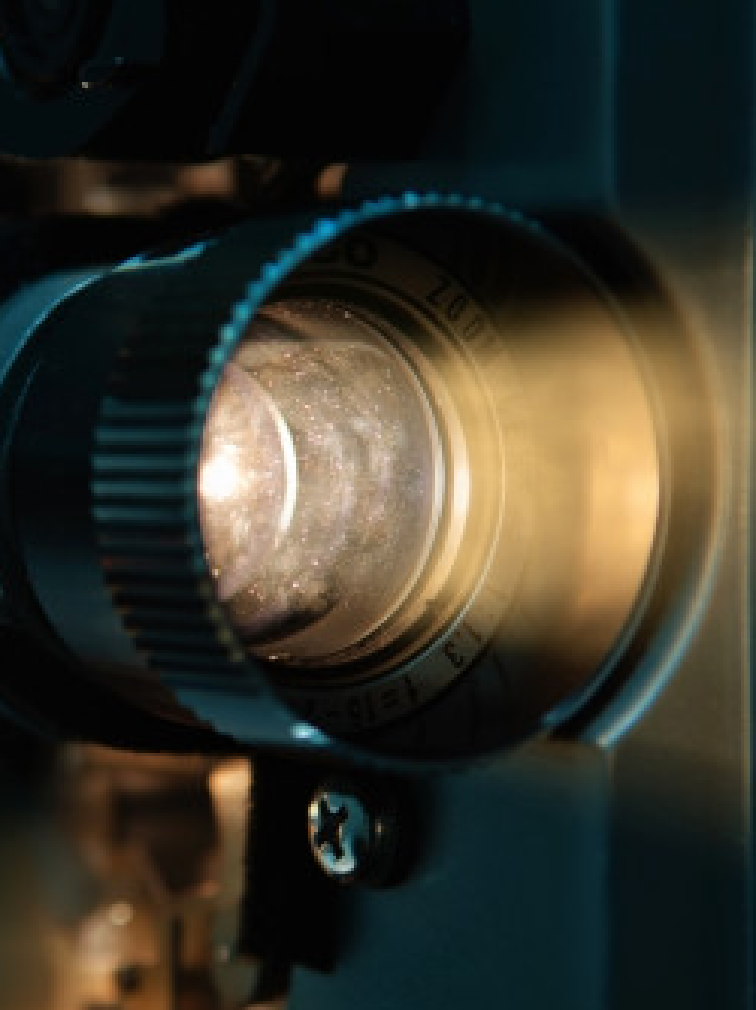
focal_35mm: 143
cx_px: 103
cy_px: 540
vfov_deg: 13.8
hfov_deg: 10.3
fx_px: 4166
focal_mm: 55
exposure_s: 1/4
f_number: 4
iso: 200
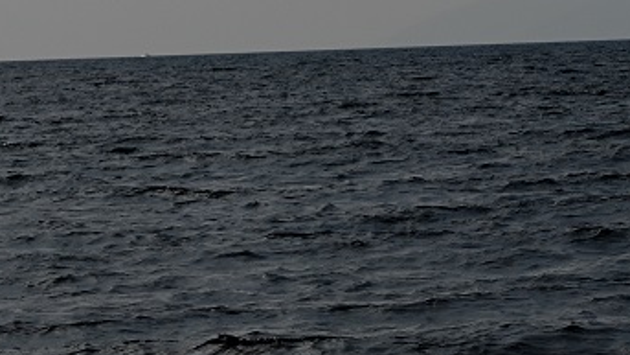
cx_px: 586
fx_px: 4644
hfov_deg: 7.7
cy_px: -266
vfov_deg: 4.3
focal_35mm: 278
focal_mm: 70
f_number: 8
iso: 100
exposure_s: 1/800
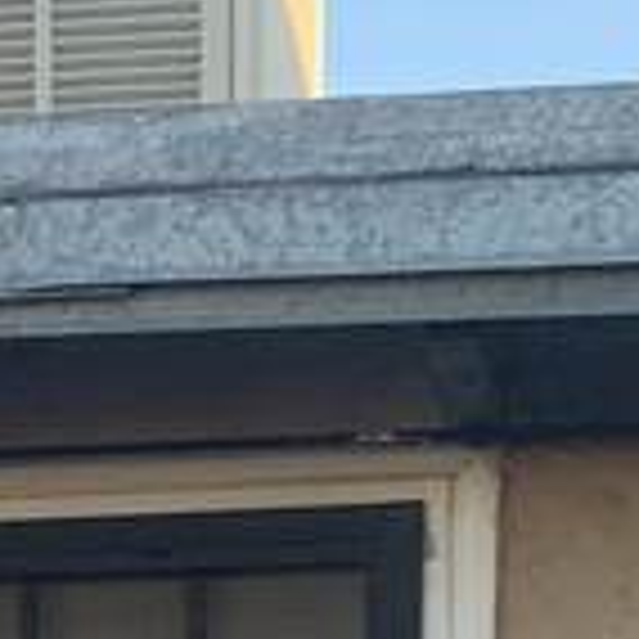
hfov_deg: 8.3
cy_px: 1323
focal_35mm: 207
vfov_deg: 8.0
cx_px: -333
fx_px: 4323
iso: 25
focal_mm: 4.25
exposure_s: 1/204
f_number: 1.8
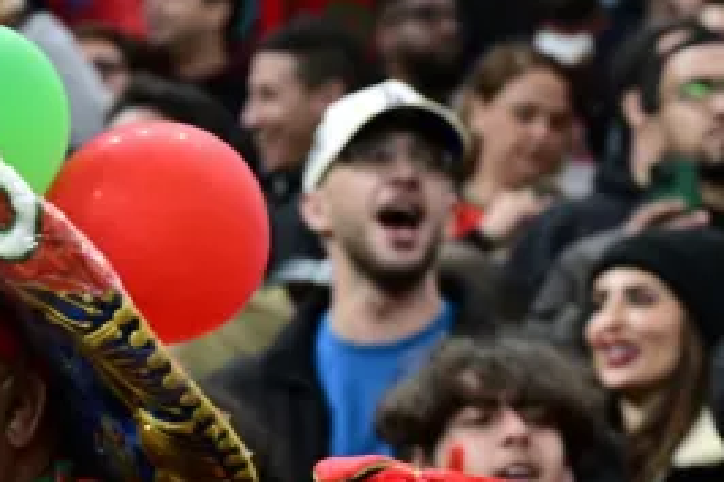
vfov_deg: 4.3
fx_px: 6351
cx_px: 5
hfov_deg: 6.5
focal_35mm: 316
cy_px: 716
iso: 1000
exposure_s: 1/250
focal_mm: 70
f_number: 4
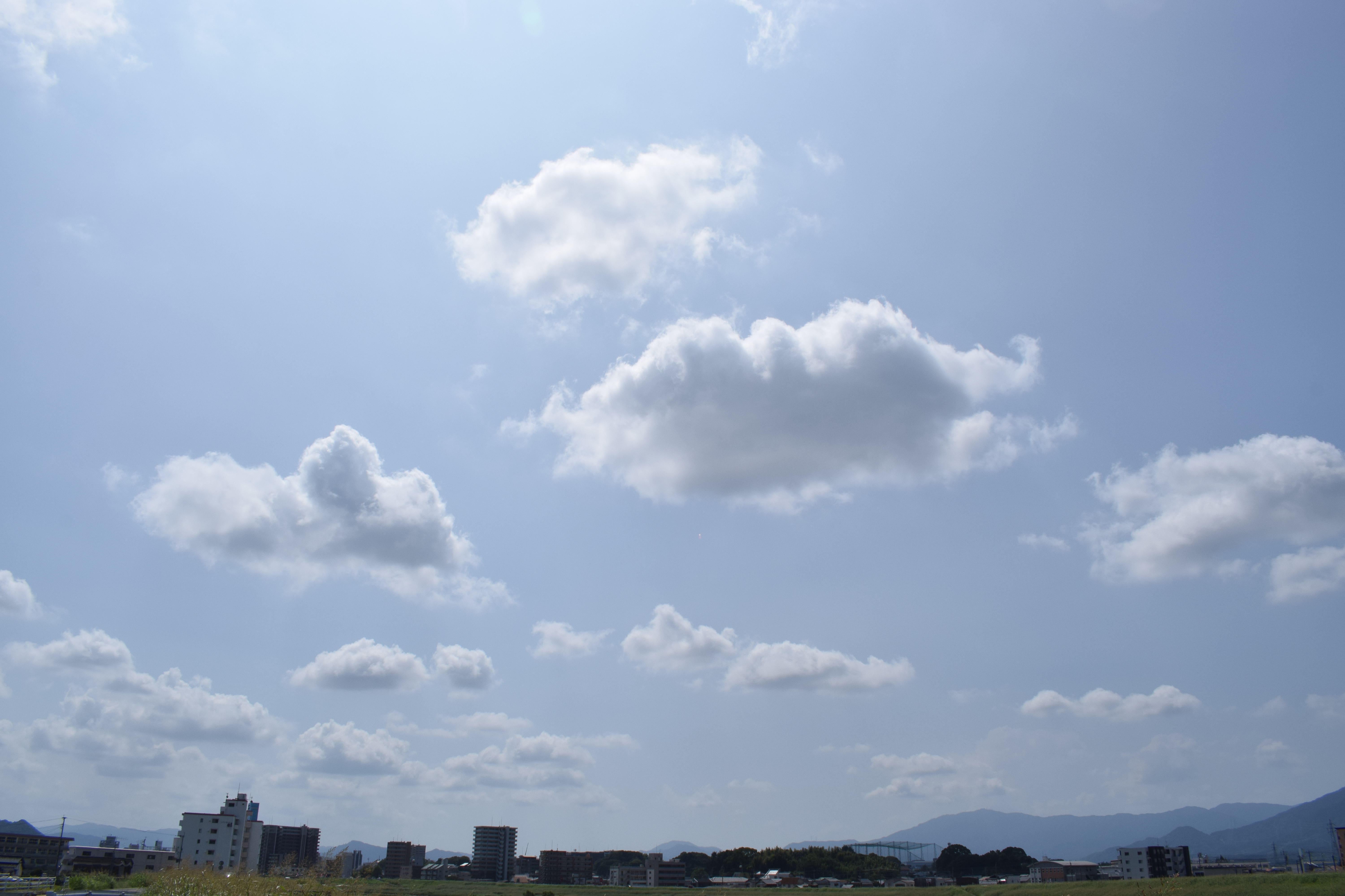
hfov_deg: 67.4
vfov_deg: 47.9
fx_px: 1009
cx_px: 672
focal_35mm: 27
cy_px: 448
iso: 250
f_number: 14
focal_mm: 18
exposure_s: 1/800
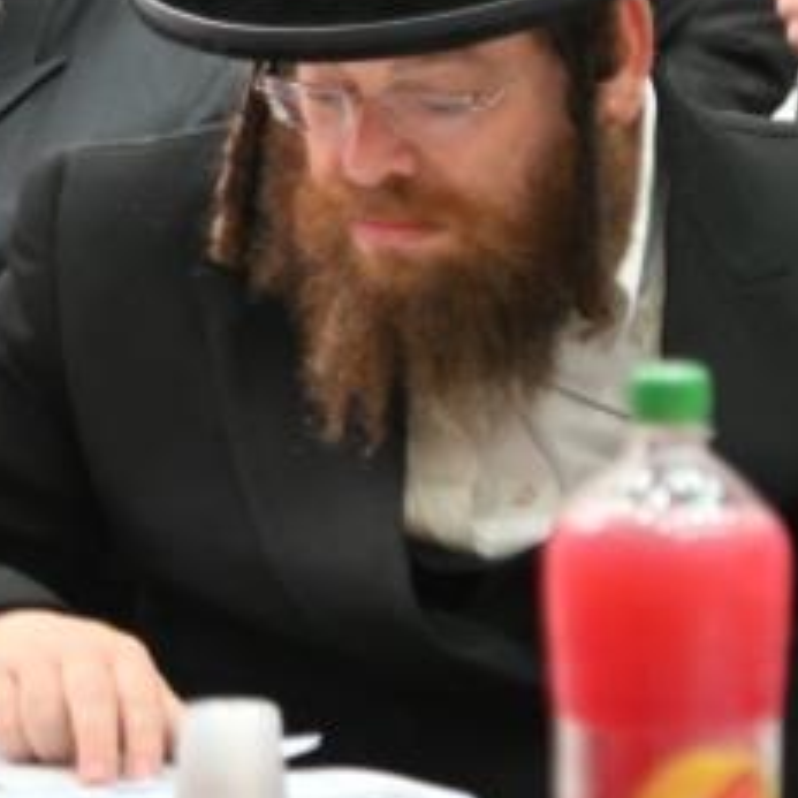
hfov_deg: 5.0
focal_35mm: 347
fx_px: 9050
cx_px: -435
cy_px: -36
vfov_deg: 5.0
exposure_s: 1/160
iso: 500
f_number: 4
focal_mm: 92
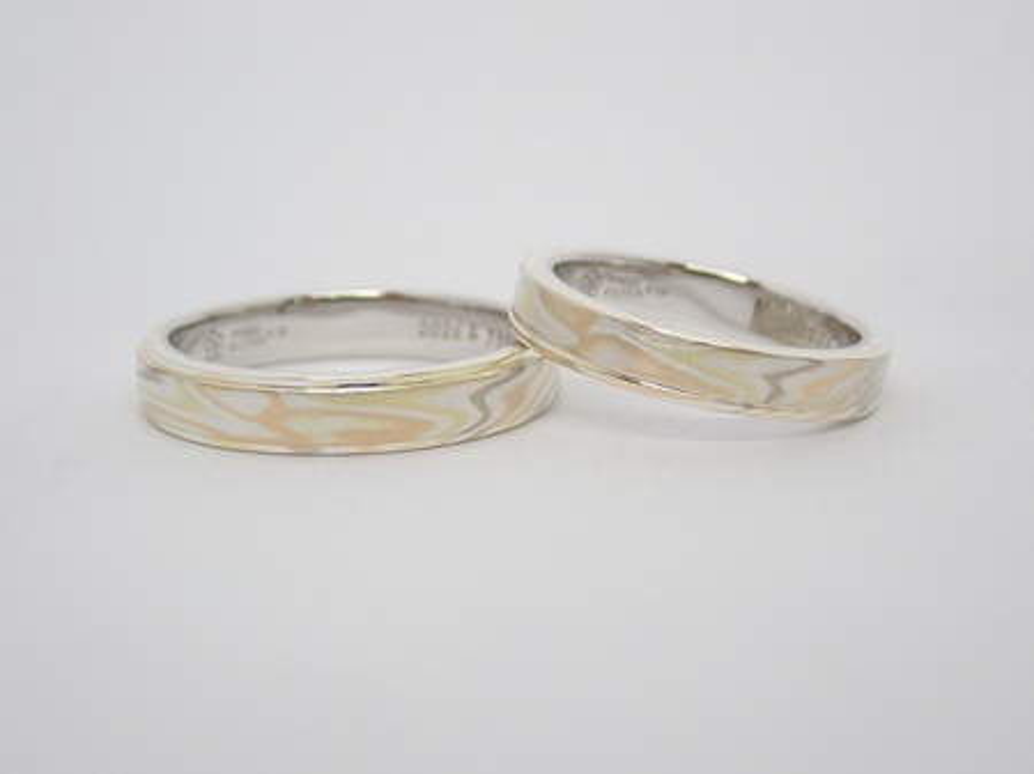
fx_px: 2299
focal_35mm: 77
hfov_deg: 25.3
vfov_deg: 19.1
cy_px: 387
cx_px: 517
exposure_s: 1/125
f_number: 4.1
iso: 200
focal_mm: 13.65
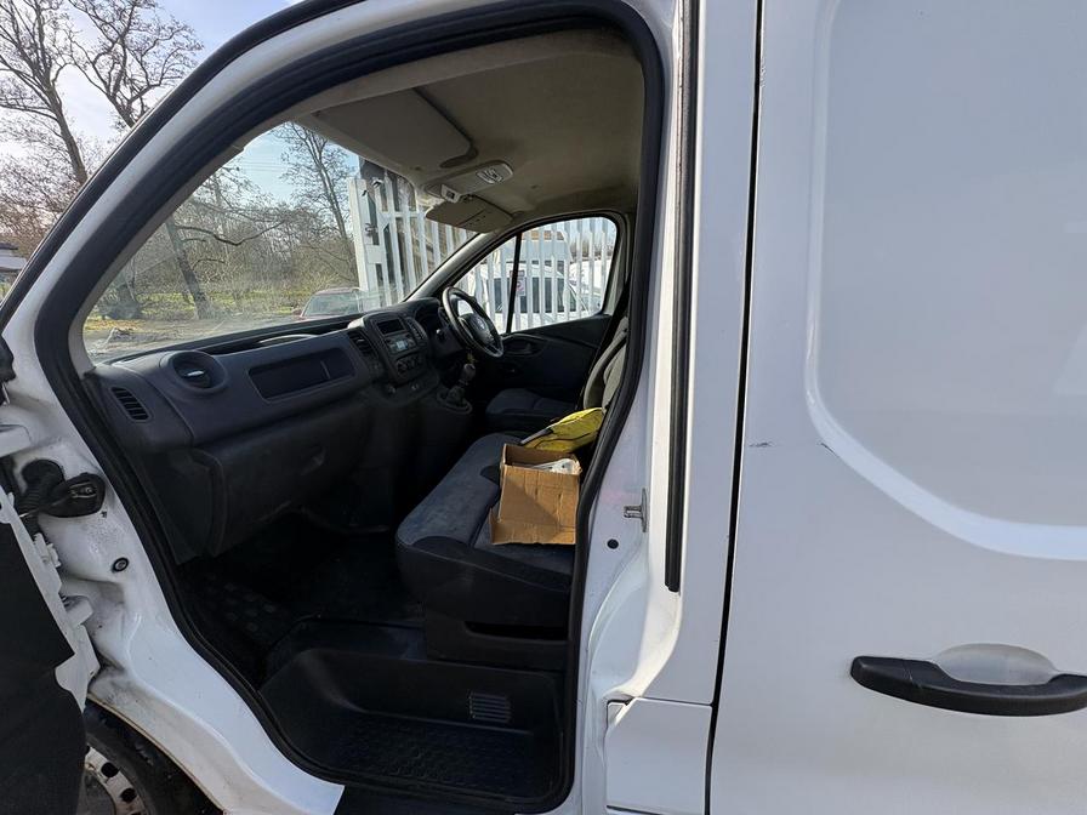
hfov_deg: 102.1
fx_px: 440
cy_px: 408
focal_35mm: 14
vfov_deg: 85.7
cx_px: 544
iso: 40
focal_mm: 2.22
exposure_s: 1/392
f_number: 2.2
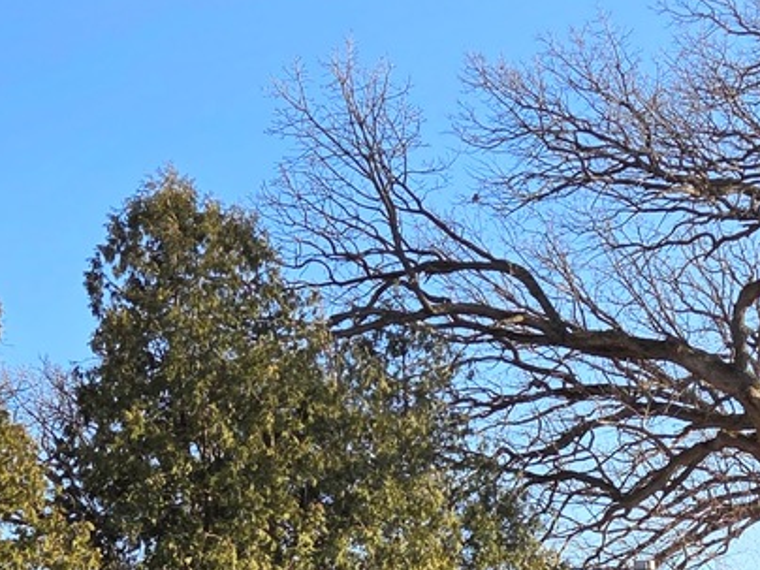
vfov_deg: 16.9
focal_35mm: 82
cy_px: 754
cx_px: 775
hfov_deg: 22.8
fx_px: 1800
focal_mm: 5.4
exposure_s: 1/3778
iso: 80
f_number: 1.8
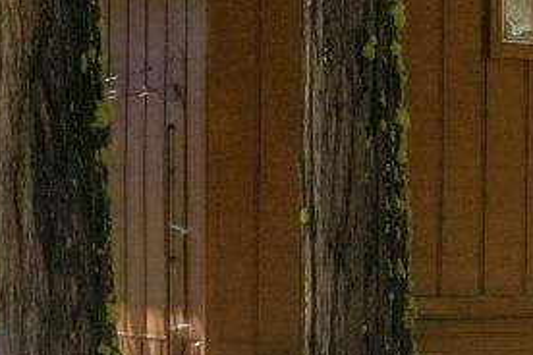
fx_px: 2250
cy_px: 251
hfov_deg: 13.1
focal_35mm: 152
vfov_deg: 9.0
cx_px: 686
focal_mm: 10.26
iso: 400
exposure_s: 1/500
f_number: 5.6
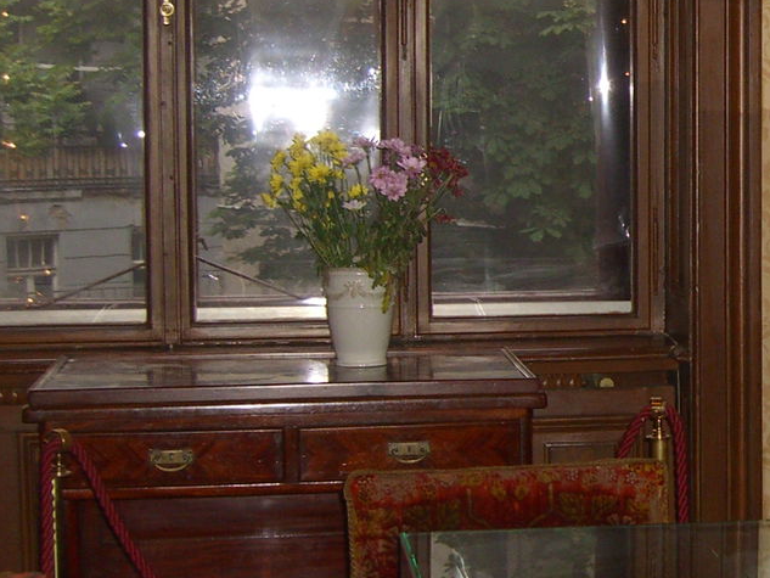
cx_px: 834
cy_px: 247
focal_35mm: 96
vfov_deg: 15.4
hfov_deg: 19.6
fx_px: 2136
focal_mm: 7.9
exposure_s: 1/60
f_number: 2.8
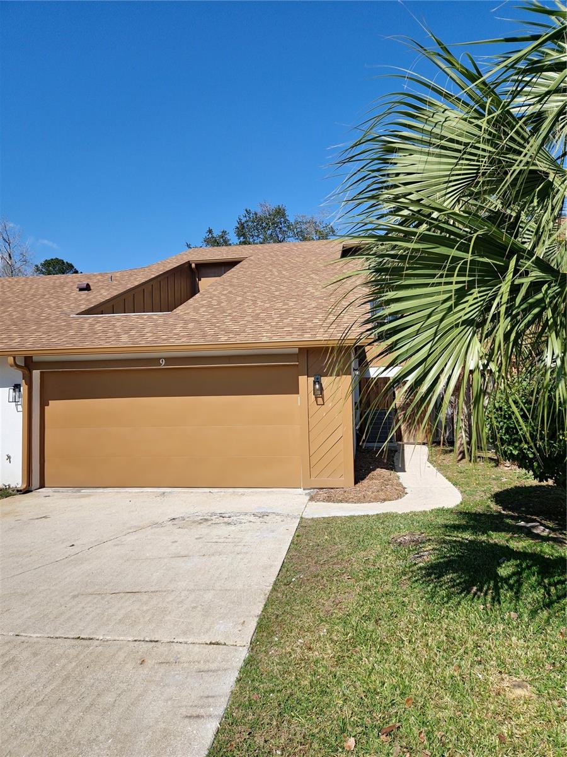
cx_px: 284
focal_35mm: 23
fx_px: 502
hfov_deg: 58.9
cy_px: 378
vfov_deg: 73.9
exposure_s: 1/3018
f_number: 1.8
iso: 25
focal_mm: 5.4
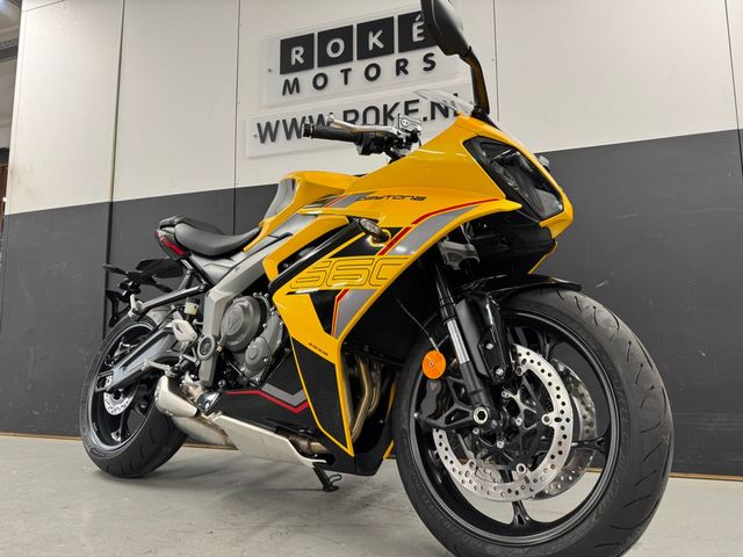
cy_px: 278
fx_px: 515
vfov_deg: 56.8
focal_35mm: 24
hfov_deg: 71.6
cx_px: 372
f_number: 1.78
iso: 125
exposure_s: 1/50
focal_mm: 6.76
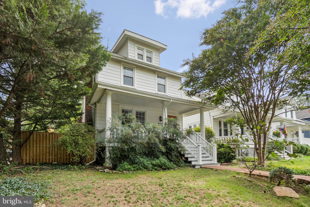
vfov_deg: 77.3
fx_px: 129
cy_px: 104
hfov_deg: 100.4
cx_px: 155
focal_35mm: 15
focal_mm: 10
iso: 200
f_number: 7.1
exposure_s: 1/250
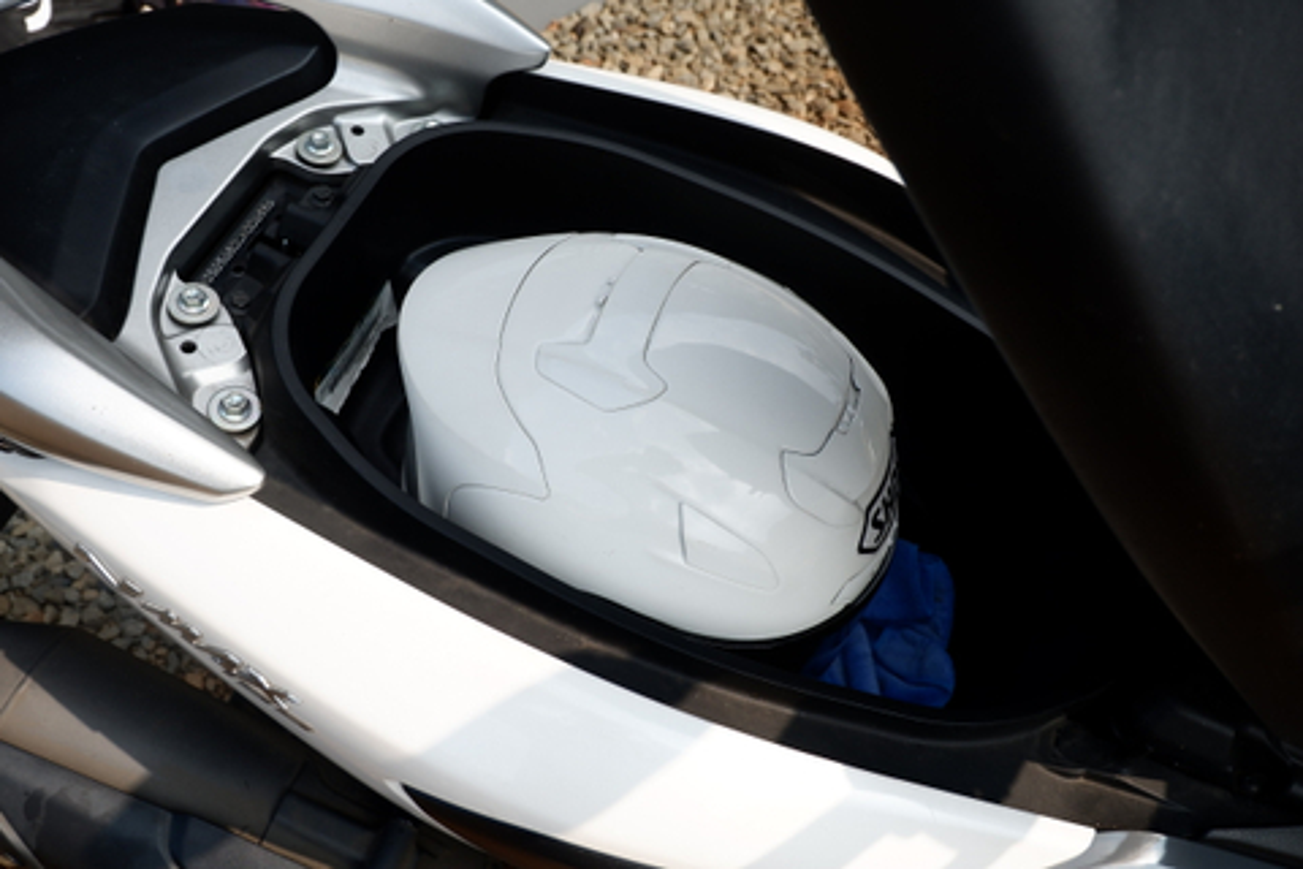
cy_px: 434
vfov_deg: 40.0
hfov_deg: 57.2
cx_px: 652
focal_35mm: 33
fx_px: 1194
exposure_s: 1/480
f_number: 5.6
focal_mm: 22.2
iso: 200
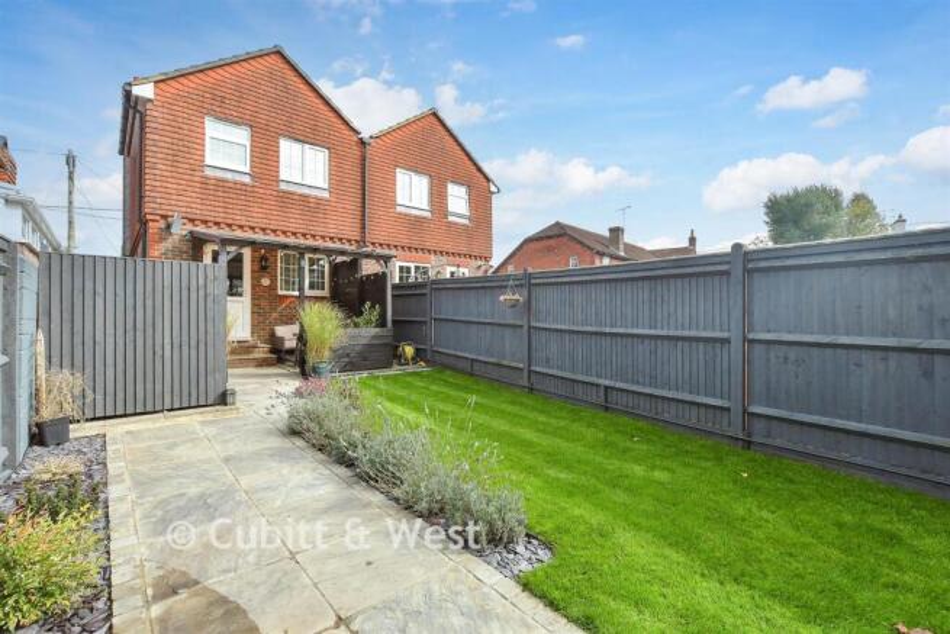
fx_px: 396
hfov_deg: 100.4
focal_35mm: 15
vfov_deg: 77.4
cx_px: 475
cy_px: 317
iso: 160
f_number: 8
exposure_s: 1/200
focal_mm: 10
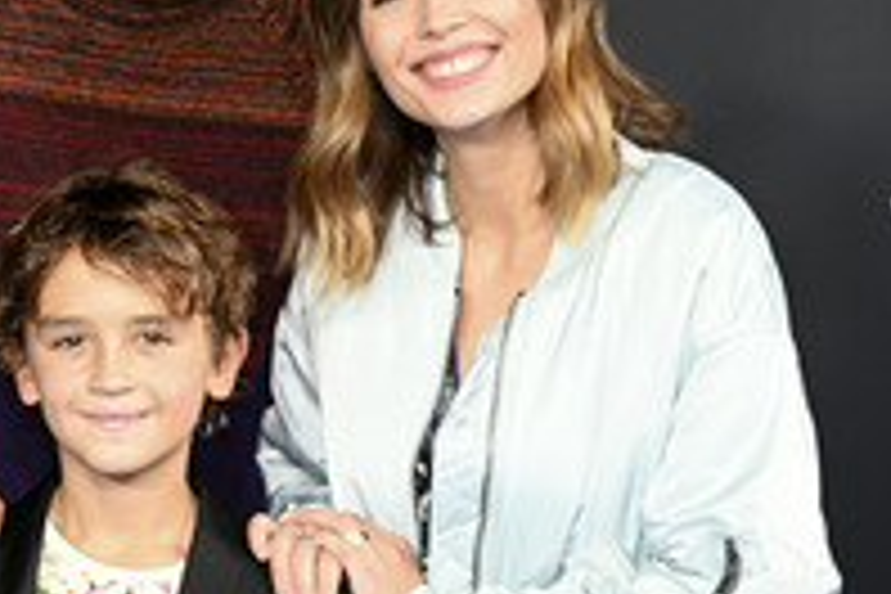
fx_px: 4232
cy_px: 202
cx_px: 146
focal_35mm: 171
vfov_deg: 8.0
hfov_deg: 12.0
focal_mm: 75
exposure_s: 1/125
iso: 500
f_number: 2.8
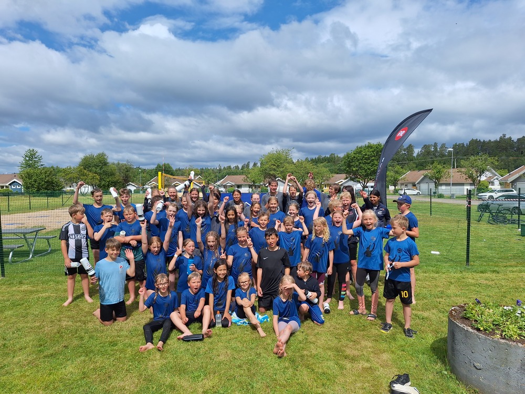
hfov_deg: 73.9
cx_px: 262
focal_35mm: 23
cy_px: 197
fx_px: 349
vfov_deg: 58.9
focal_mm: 5.54
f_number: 1.8
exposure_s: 1/4115
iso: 40
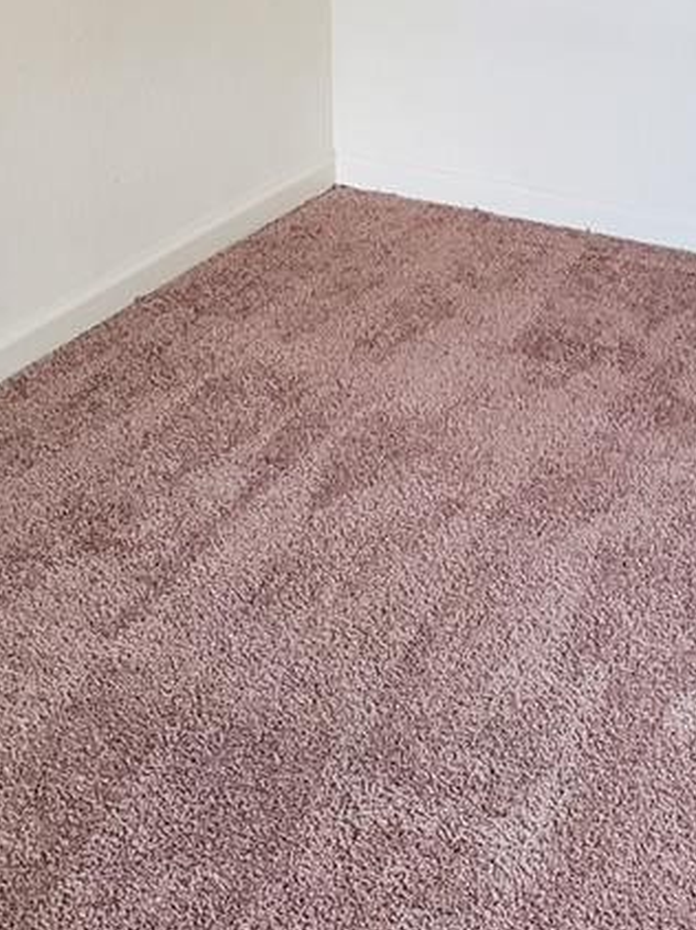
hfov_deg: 19.7
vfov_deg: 25.3
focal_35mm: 74
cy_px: 42
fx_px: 1986
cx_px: 551
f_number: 2.4
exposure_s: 1/40
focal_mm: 4.3
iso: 200
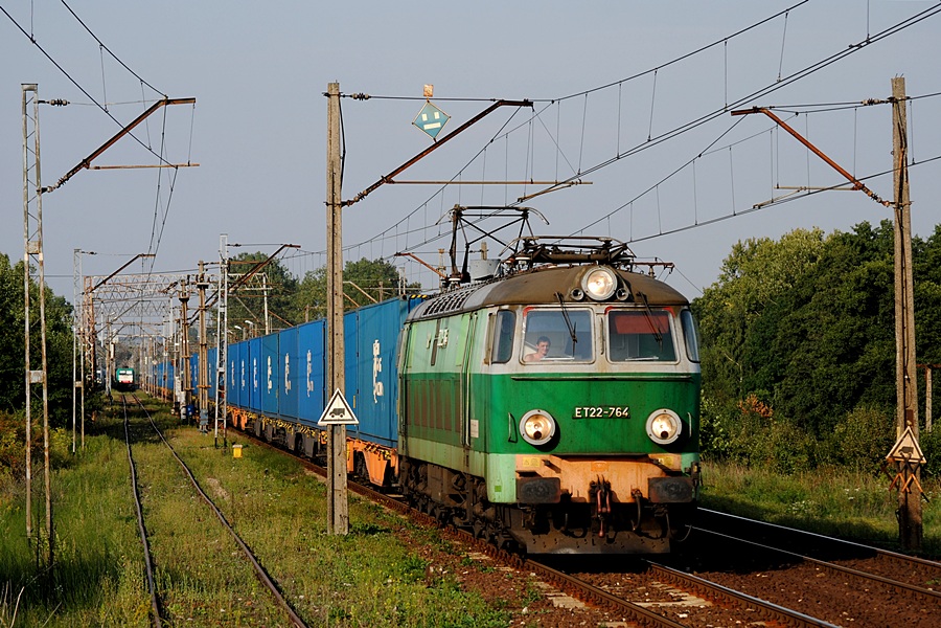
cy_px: 314
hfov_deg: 16.7
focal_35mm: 123
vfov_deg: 11.1
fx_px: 3215
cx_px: 470
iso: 100
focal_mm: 82
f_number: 7.1
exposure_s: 1/320
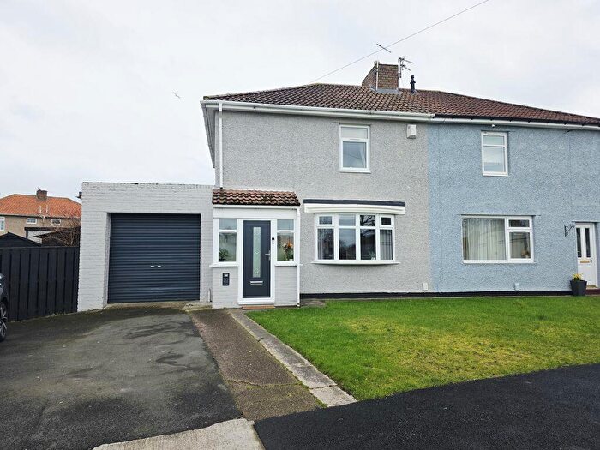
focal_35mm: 23
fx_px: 399
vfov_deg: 58.9
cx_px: 300
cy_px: 225
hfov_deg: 73.9
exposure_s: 1/1780
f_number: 1.7
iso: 80
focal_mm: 6.3
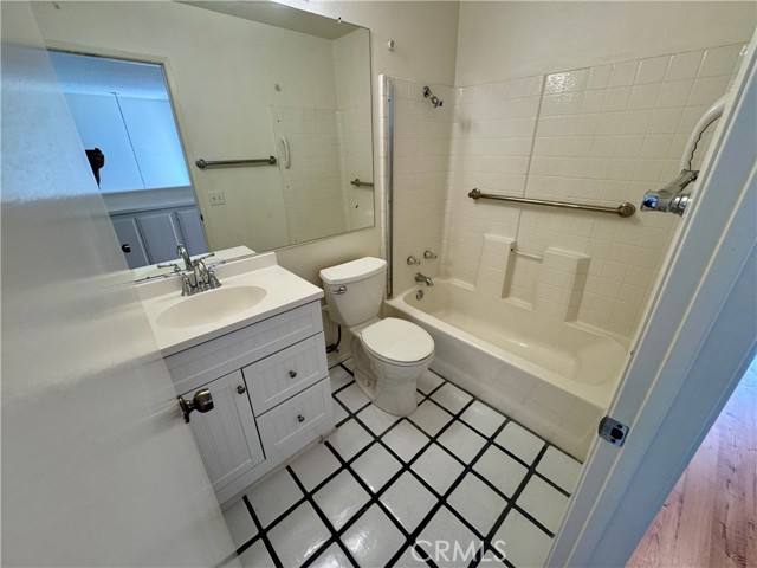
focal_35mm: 14
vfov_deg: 85.7
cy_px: 284
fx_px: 306
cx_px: 378
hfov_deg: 102.1
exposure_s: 1/120
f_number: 2.2
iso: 160
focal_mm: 2.22
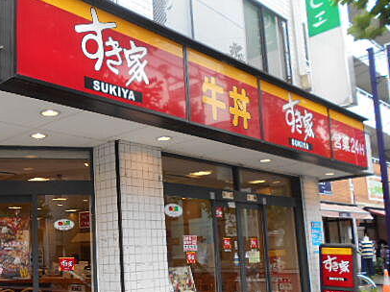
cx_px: 114
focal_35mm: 41
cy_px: 182
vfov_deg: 34.9
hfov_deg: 44.8
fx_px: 462
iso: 80
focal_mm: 4.6
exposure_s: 1/80
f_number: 3.2
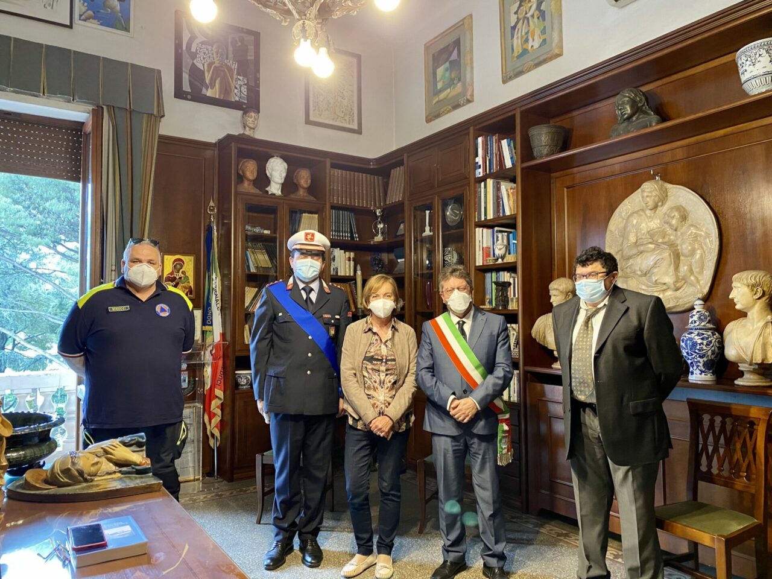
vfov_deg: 53.1
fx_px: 580
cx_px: 386
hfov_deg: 67.3
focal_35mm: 26
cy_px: 290
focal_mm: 4.25
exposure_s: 1/50
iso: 200
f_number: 1.8
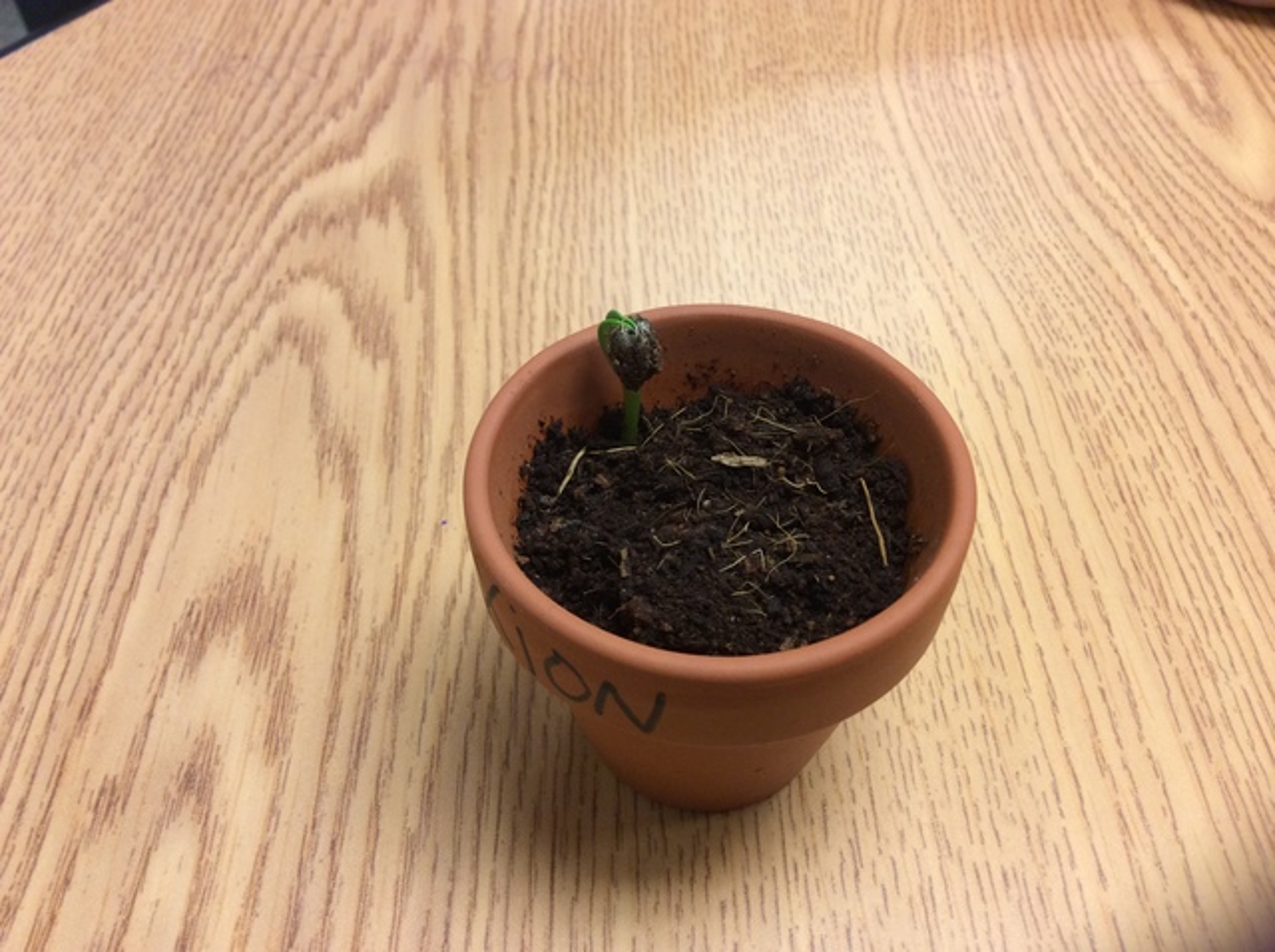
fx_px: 1177
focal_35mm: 32
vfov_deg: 44.1
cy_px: 476
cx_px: 638
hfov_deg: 56.9
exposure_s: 1/24
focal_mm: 3.3
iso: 64
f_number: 2.4
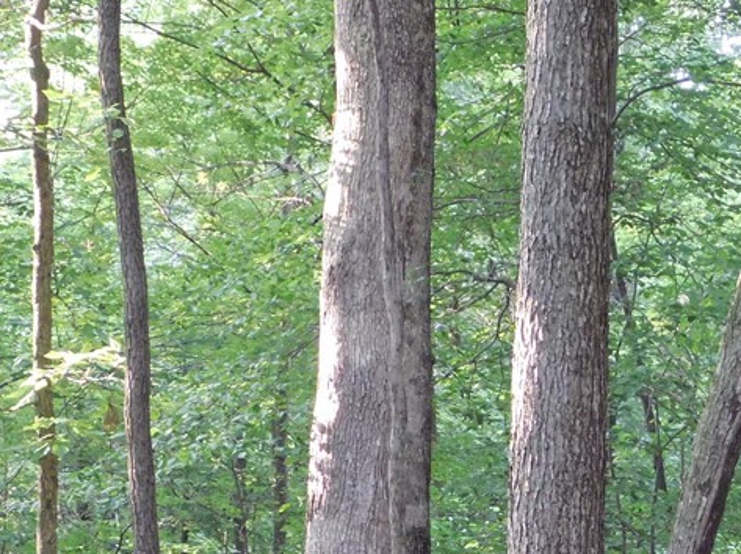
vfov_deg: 10.3
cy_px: 587
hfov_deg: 13.6
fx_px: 3059
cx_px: 727
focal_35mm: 143
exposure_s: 1/20
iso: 400
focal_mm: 11.7
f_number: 4.2
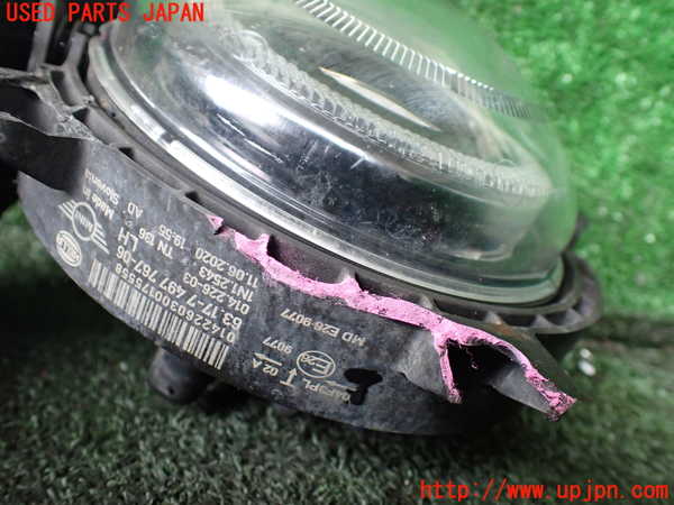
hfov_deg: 60.0
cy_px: 252
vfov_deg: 46.8
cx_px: 337
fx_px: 584
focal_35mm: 30
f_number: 2.3
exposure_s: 1/125
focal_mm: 5.4
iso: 400
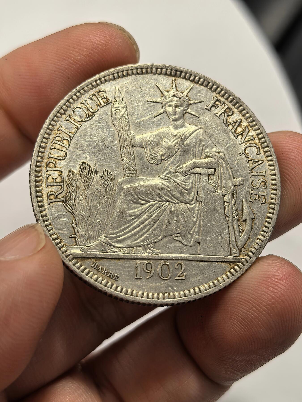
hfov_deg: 27.0
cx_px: 151
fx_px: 628
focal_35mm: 54
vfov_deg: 35.5
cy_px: 201
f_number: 2
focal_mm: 6.98
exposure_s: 1/100
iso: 160
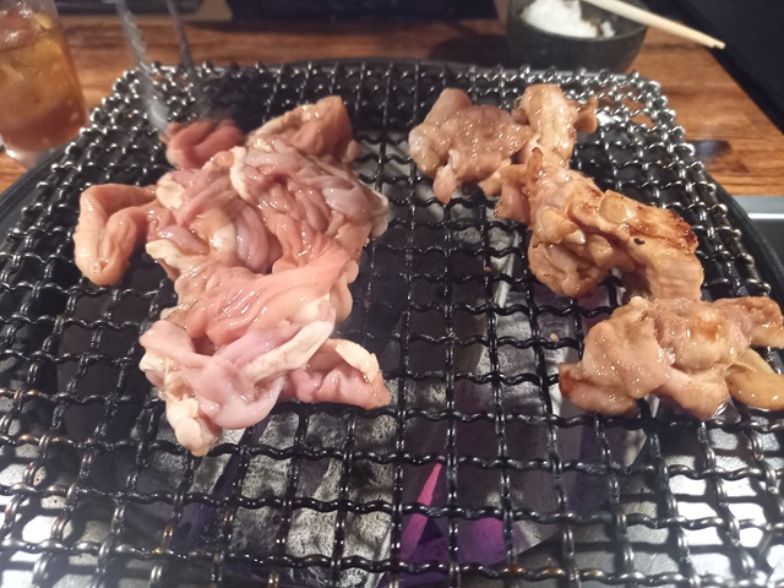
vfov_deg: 54.9
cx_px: 392
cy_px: 294
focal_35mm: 25
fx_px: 566
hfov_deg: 69.4
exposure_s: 1/20
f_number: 1.8
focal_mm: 4.65
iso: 800
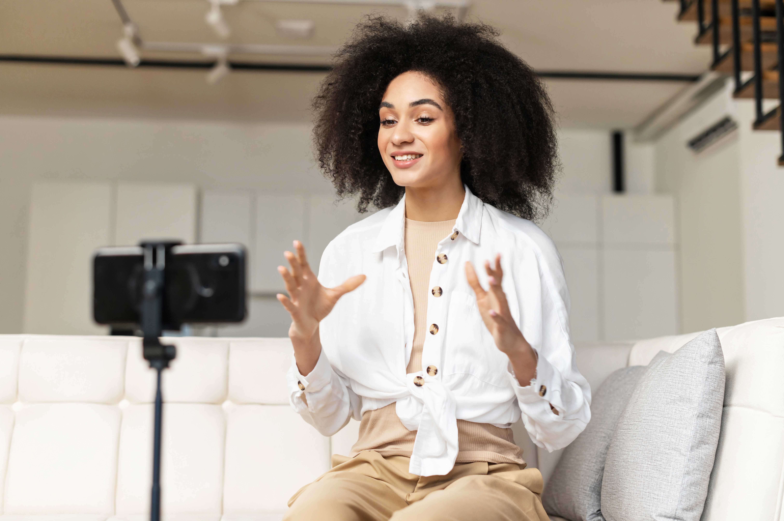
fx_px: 1088
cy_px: 260
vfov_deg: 27.0
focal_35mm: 50
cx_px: 392
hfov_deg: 39.6
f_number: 2.8
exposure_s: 1/160
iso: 400
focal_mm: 50
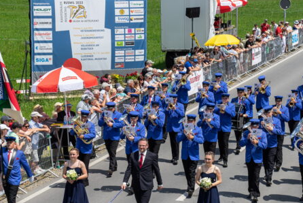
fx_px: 859
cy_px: 140
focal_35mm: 102
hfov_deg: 20.0
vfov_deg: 13.4
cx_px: 150
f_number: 8
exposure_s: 1/250
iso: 100
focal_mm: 70
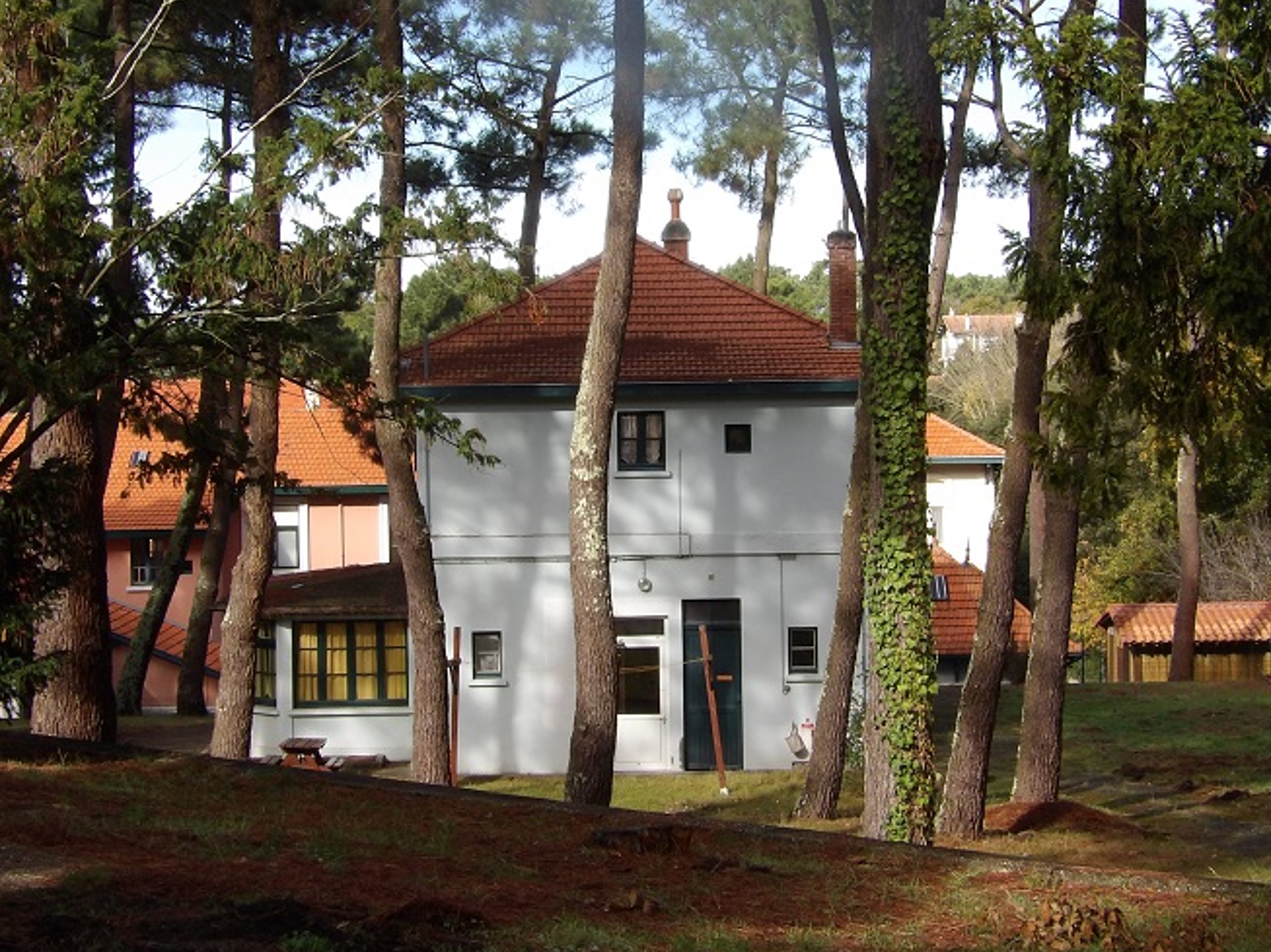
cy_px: 440
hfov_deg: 25.7
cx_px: 660
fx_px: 2789
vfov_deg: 19.4
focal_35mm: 76
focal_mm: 11.1
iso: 100
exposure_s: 1/100
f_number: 8
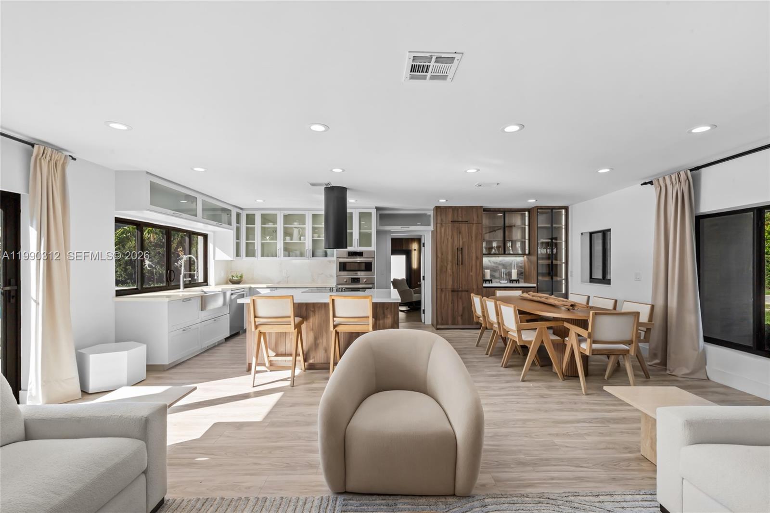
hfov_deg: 95.0
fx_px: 353
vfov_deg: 72.0
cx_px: 385
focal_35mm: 16
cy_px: 256
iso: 250
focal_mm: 16.5
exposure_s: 1/4
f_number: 16
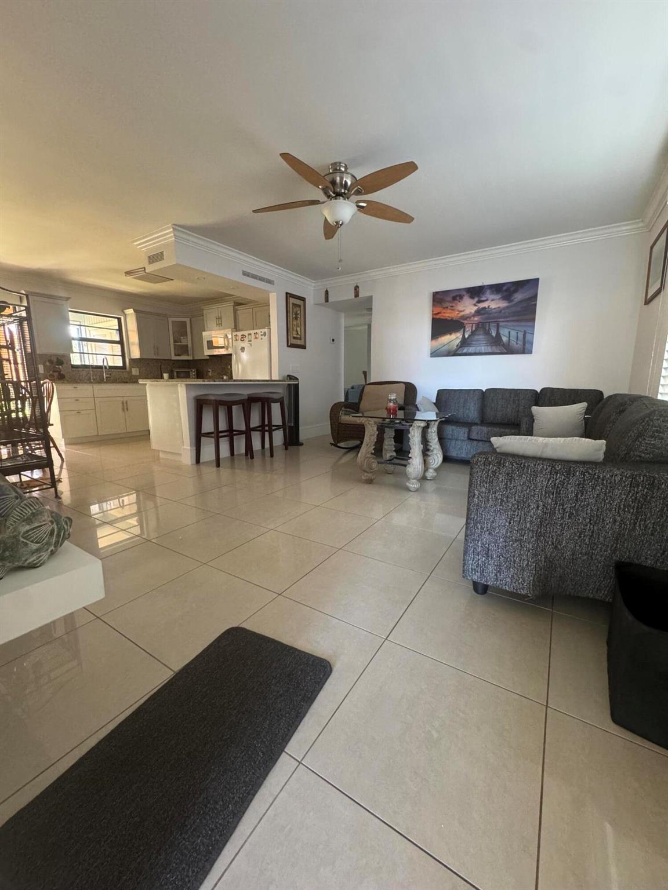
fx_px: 360
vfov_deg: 102.1
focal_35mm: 14
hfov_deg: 85.7
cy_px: 445
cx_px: 334
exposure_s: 1/60
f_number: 2.2
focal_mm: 2.22
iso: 400
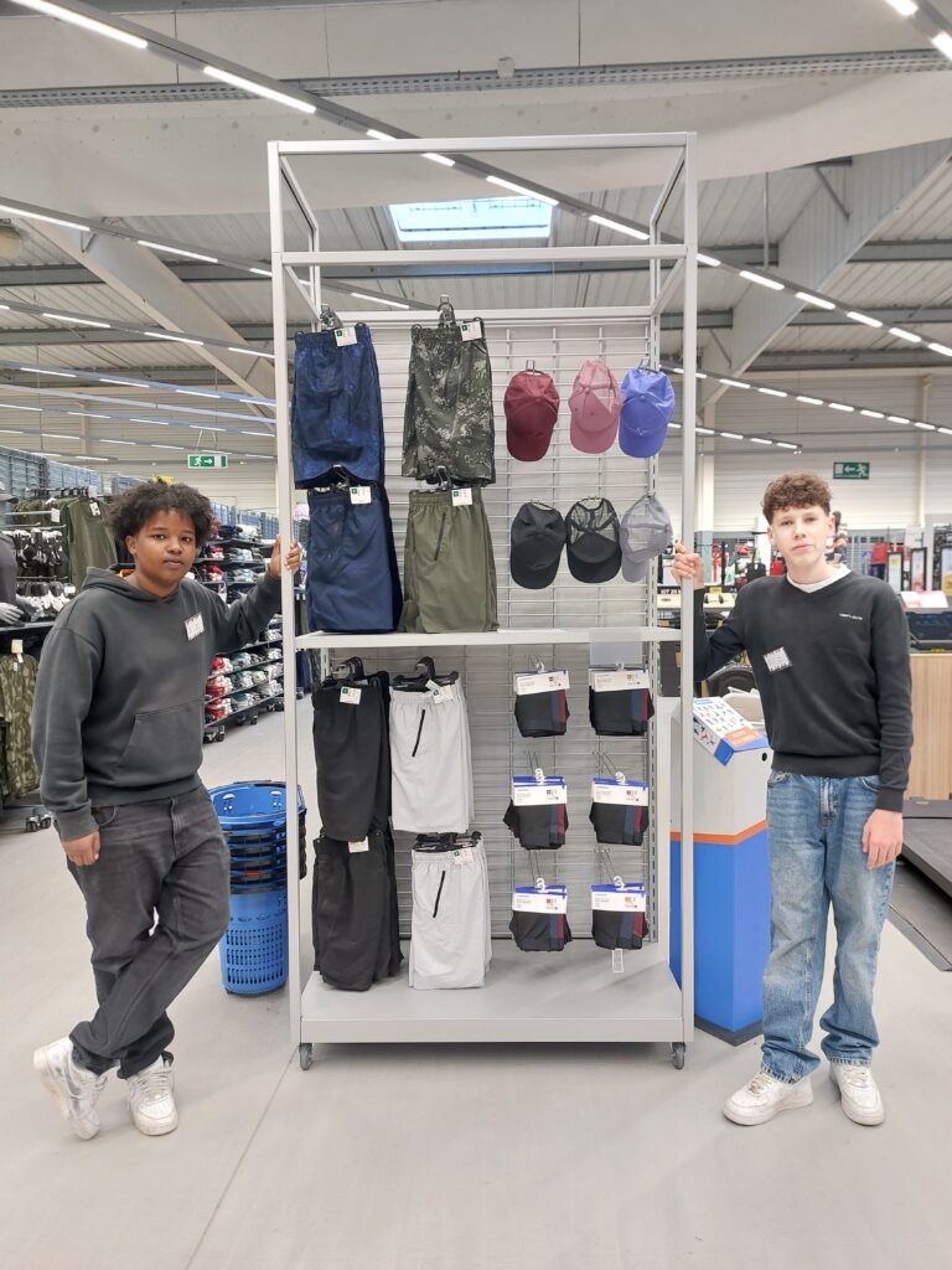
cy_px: 635
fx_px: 917
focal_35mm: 25
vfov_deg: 69.4
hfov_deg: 54.9
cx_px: 476
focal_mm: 5.23
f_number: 1.8
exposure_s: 1/50
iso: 160
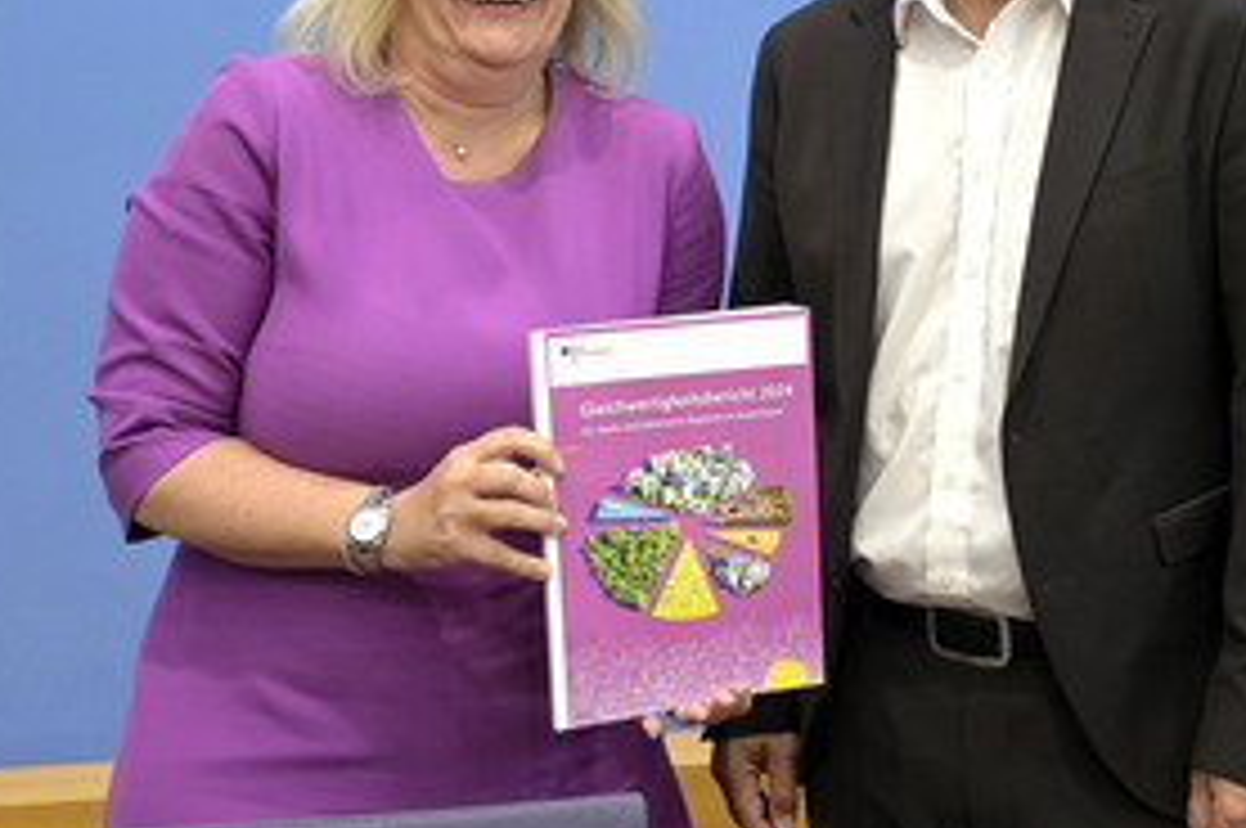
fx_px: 1970
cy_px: 198
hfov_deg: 34.5
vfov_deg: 23.5
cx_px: 911
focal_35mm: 57
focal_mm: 35
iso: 4000
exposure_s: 1/400
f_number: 5.6
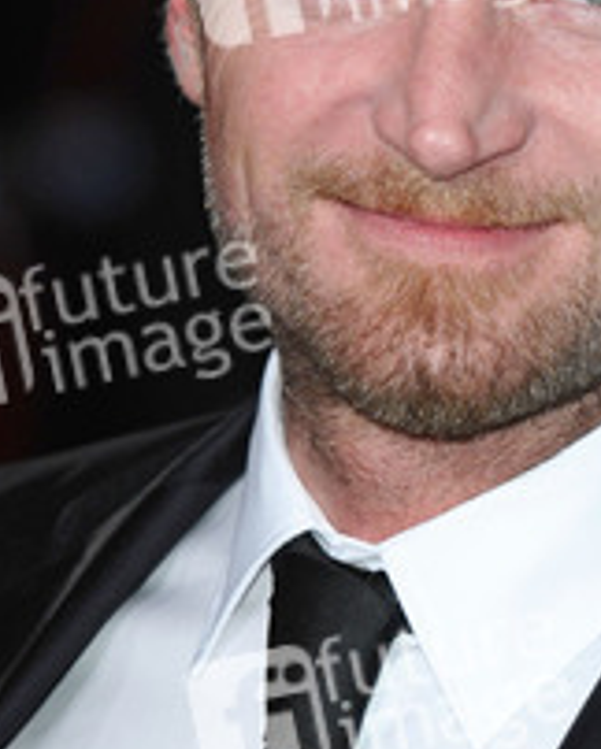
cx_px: 488
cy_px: 145
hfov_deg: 4.1
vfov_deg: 5.1
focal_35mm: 376
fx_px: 8346
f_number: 4.5
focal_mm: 135
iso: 320
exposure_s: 1/200
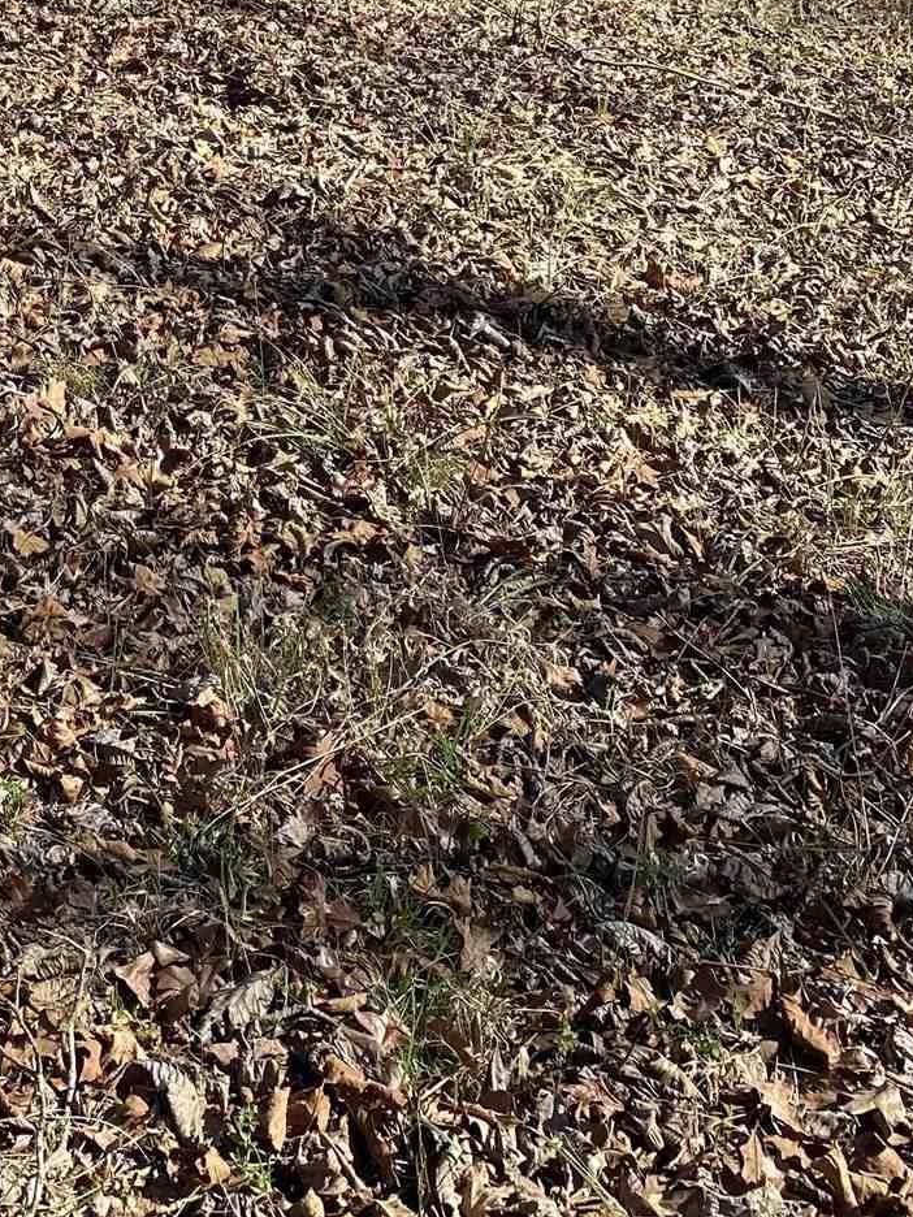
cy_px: -92
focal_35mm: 64
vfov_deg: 27.8
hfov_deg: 22.0
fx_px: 2251
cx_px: -9
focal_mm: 4.25
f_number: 1.8
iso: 32
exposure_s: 1/833
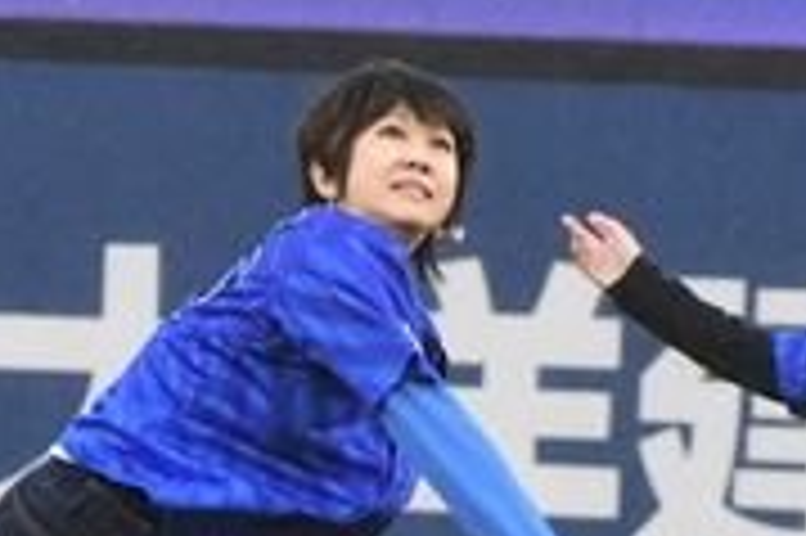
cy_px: 473
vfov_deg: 1.1
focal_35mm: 1273
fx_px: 28474
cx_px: 392
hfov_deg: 1.6
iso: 6400
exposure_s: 1/500
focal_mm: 200
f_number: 11
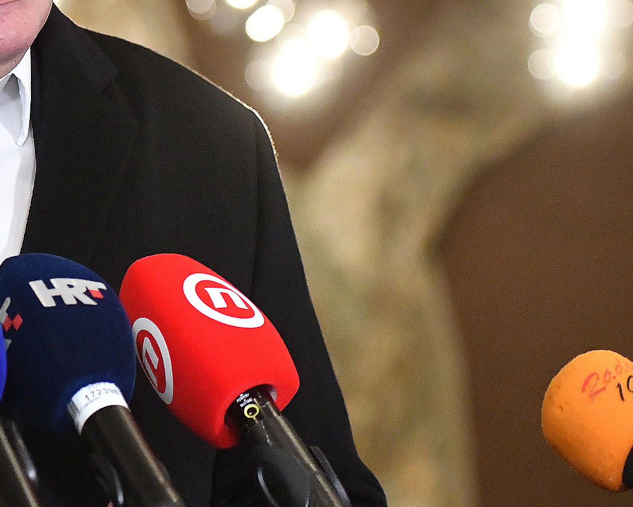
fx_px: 4458
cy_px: 73
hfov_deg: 8.1
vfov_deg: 6.5
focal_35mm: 238
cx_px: 59
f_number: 4
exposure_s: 1/200
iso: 5000
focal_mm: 70
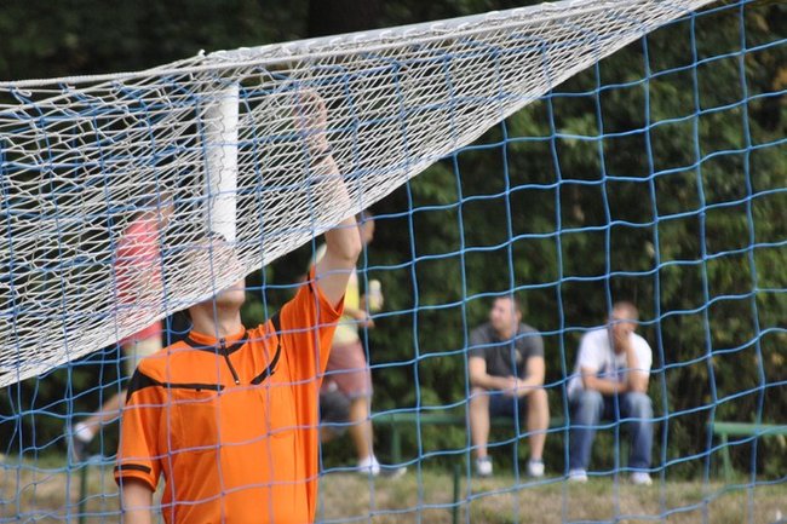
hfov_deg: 6.9
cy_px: 262
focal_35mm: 300
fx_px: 6556
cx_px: 394
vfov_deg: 4.6
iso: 400
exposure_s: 1/500
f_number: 5.6
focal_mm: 200
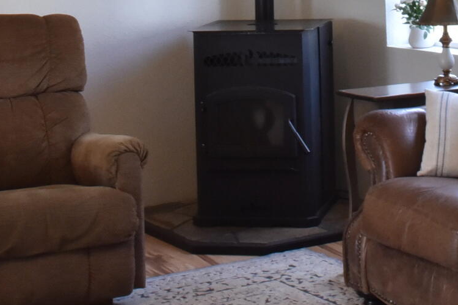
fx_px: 1221
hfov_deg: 21.1
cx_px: 346
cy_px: -171
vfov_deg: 13.3
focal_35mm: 96
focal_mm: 24
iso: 2000
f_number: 20
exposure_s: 1/25
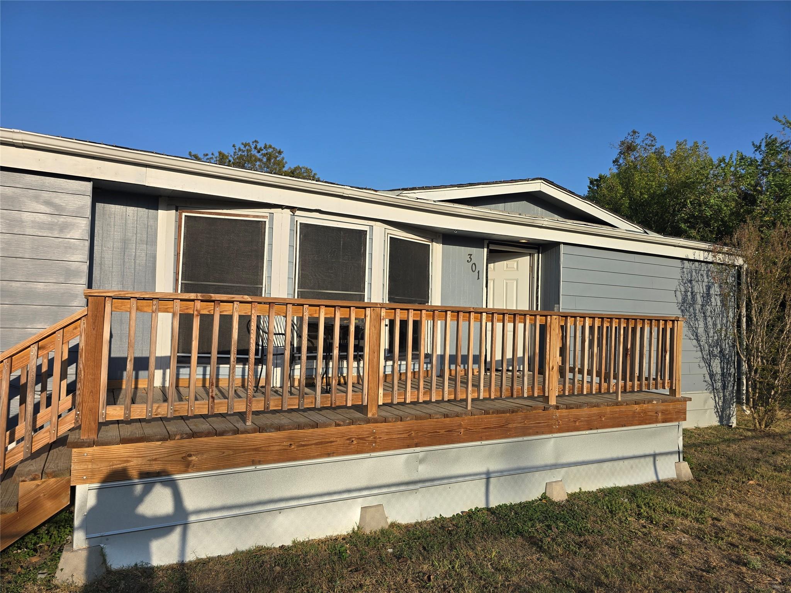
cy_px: 296
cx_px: 396
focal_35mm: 23
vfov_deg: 58.9
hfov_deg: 73.9
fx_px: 526
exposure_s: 1/984
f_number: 1.7
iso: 12
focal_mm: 6.3
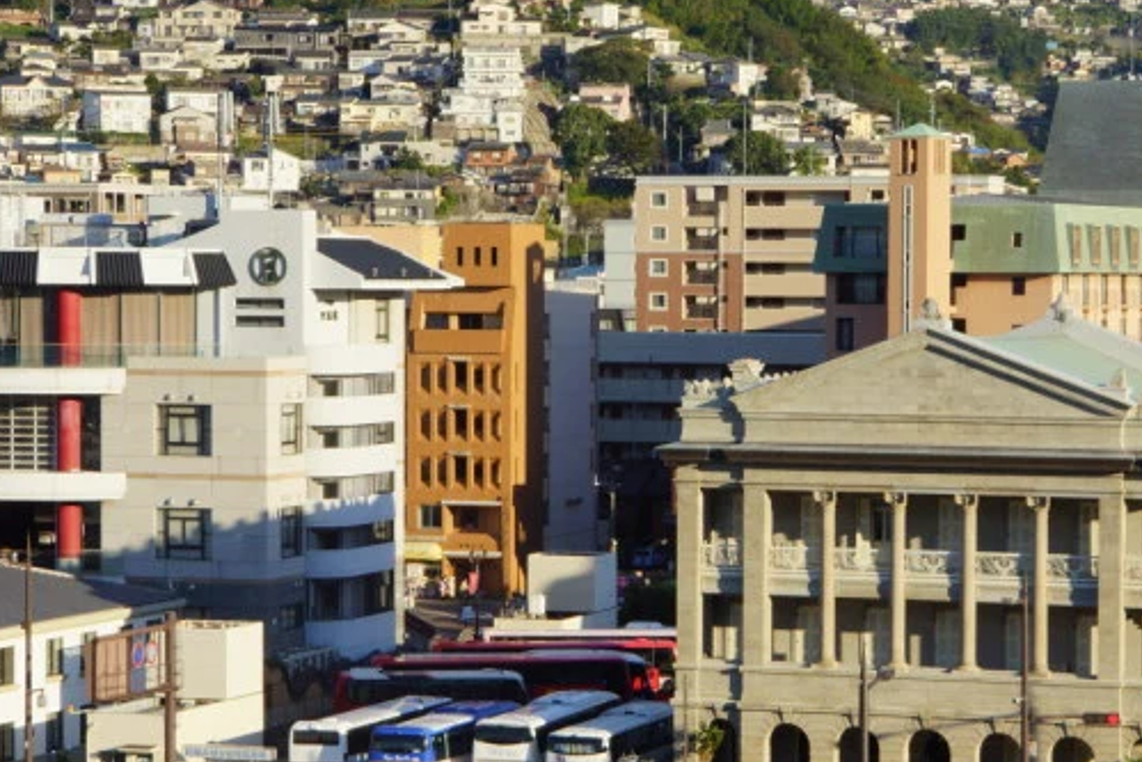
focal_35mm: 119
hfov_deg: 17.2
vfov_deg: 11.5
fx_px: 3776
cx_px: 721
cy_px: 469
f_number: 10
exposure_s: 1/100
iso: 100
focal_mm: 44
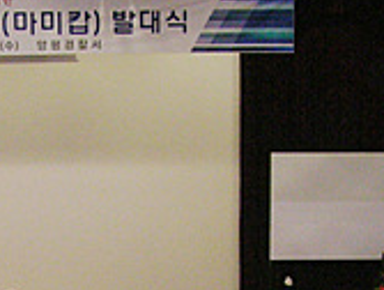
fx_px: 1278
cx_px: 32
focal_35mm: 115
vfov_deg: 12.4
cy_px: 406
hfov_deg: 16.8
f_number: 2.8
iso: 200
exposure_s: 1/60.1
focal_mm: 8.9
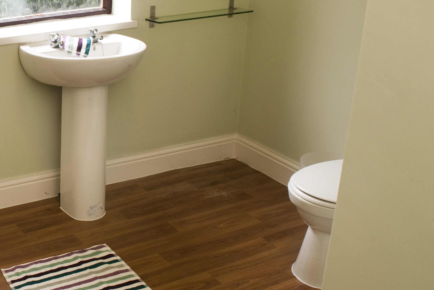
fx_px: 615
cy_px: 101
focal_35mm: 51
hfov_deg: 35.5
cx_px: 10
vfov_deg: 26.4
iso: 250
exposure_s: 1/40
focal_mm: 20
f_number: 4.5
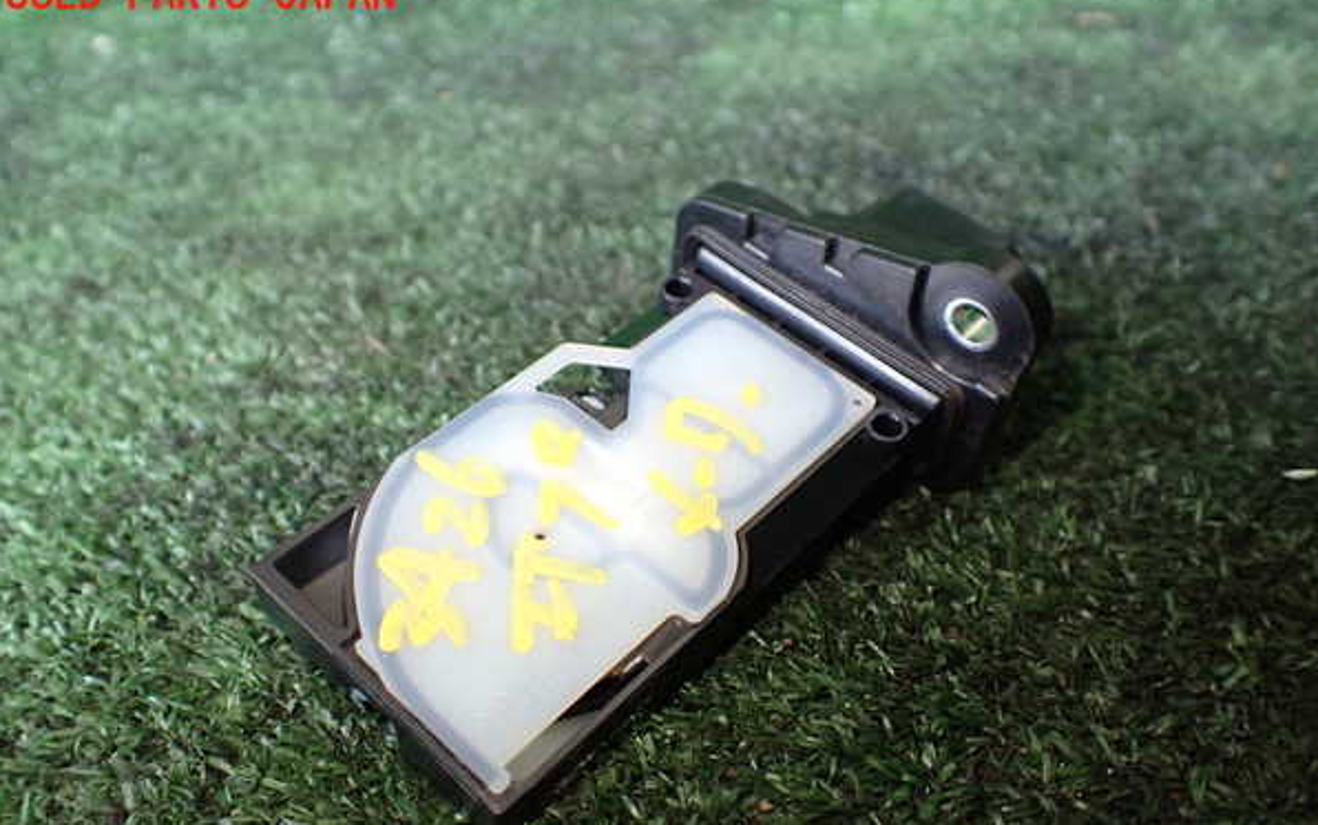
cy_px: 464
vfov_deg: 39.4
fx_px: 1150
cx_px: 657
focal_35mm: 32
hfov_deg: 59.6
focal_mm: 5.4
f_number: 2.3
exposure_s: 1/125
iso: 500
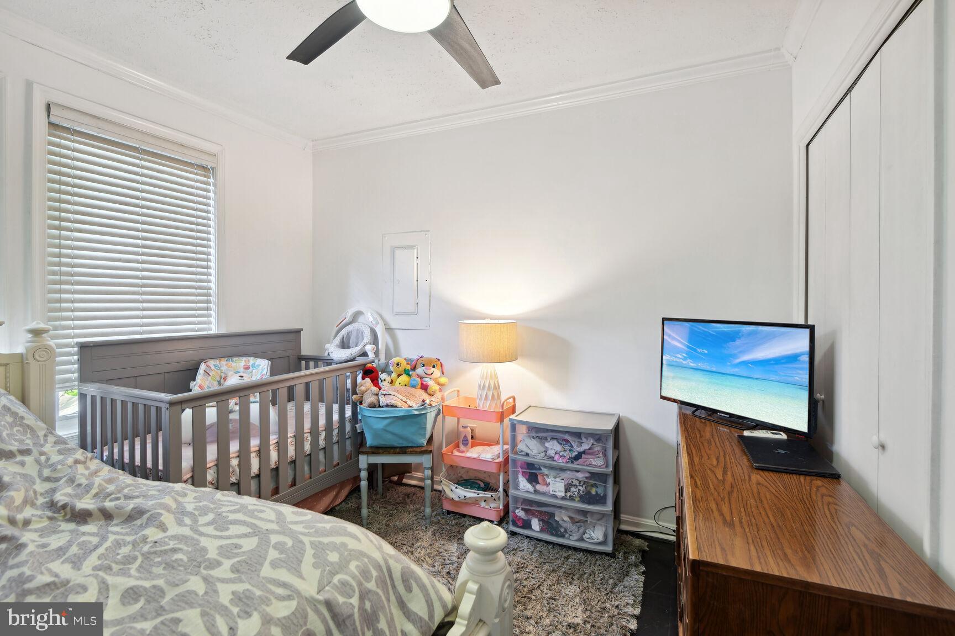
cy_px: 318
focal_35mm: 16
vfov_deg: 73.7
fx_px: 424
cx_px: 478
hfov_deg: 96.7
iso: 200
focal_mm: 16
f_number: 8
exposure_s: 1/4
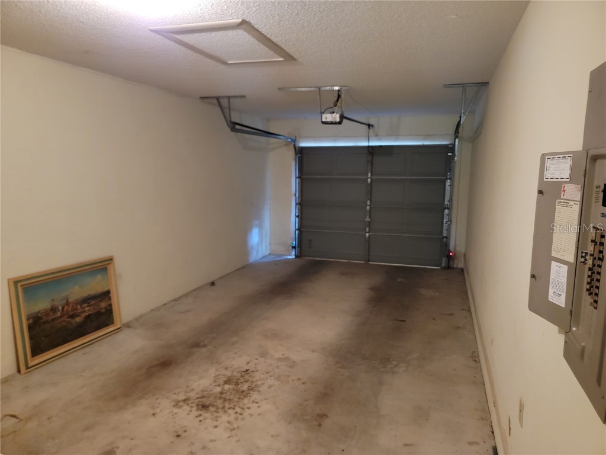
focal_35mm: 24
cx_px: 303
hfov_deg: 71.6
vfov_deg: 56.8
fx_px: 420
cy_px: 228
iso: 640
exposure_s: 1/24
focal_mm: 6.7
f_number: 1.8
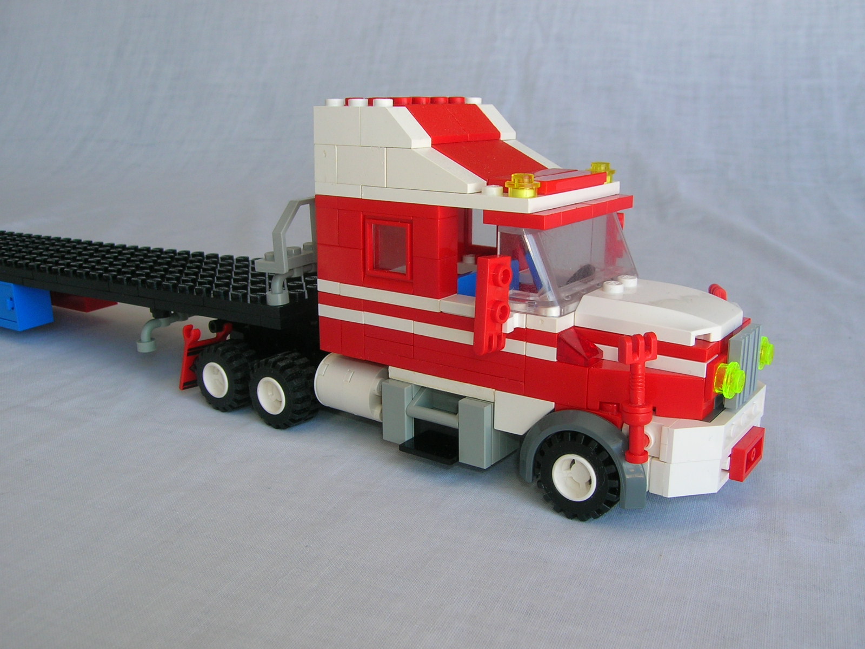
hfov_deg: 54.0
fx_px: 850
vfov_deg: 41.8
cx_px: 432
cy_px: 324
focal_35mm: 34
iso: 50
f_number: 4.9
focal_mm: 5.7
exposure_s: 1/30
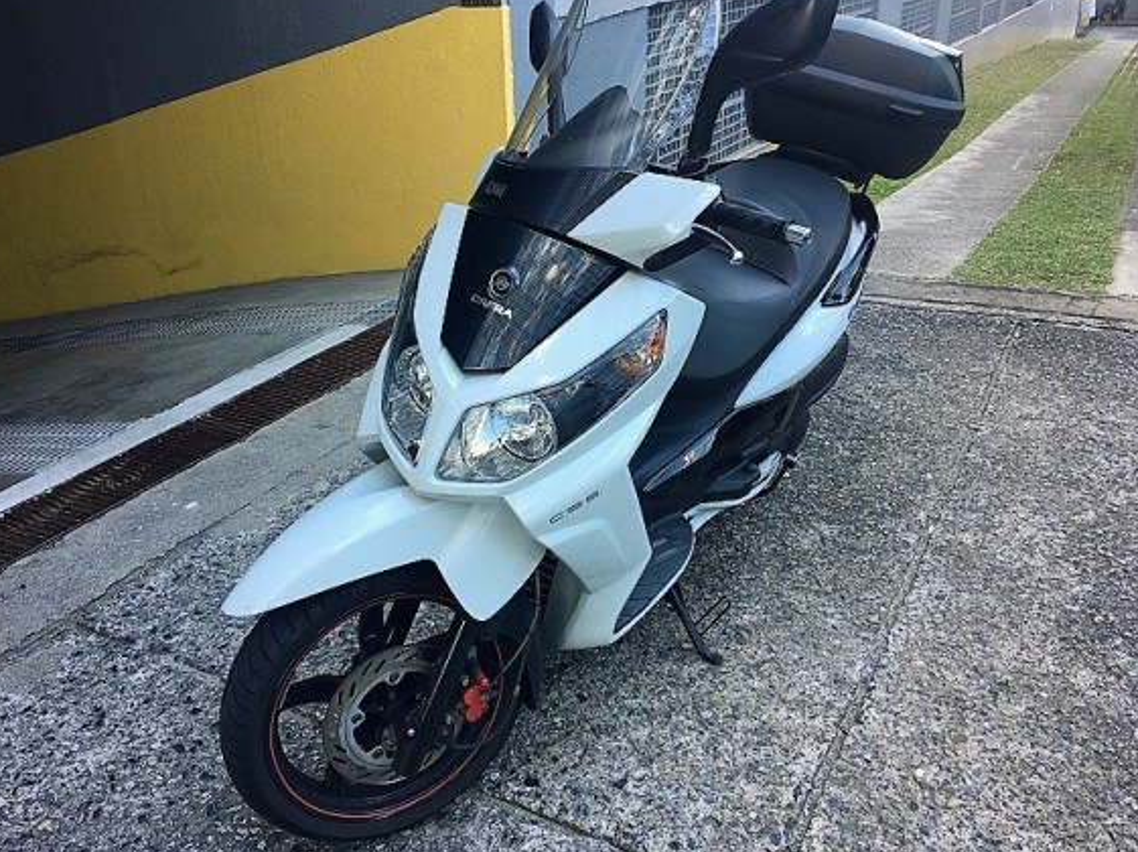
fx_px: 1018
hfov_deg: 58.4
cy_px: 433
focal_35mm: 31
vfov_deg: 45.4
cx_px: 554
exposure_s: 1/60
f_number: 2.2
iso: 25
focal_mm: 4.15
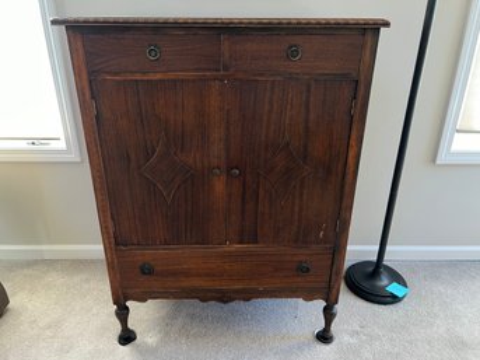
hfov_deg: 67.3
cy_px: 180
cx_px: 240
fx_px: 360
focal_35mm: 26
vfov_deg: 53.0
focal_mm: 5.7
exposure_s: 1/60
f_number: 1.5
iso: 200
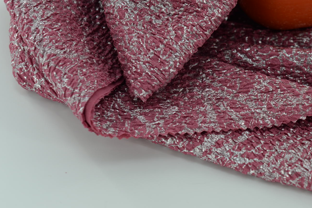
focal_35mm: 116
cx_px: 360
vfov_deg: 11.8
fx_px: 1006
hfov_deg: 17.0
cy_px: 99
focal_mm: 50
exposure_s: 1/160
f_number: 4
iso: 100
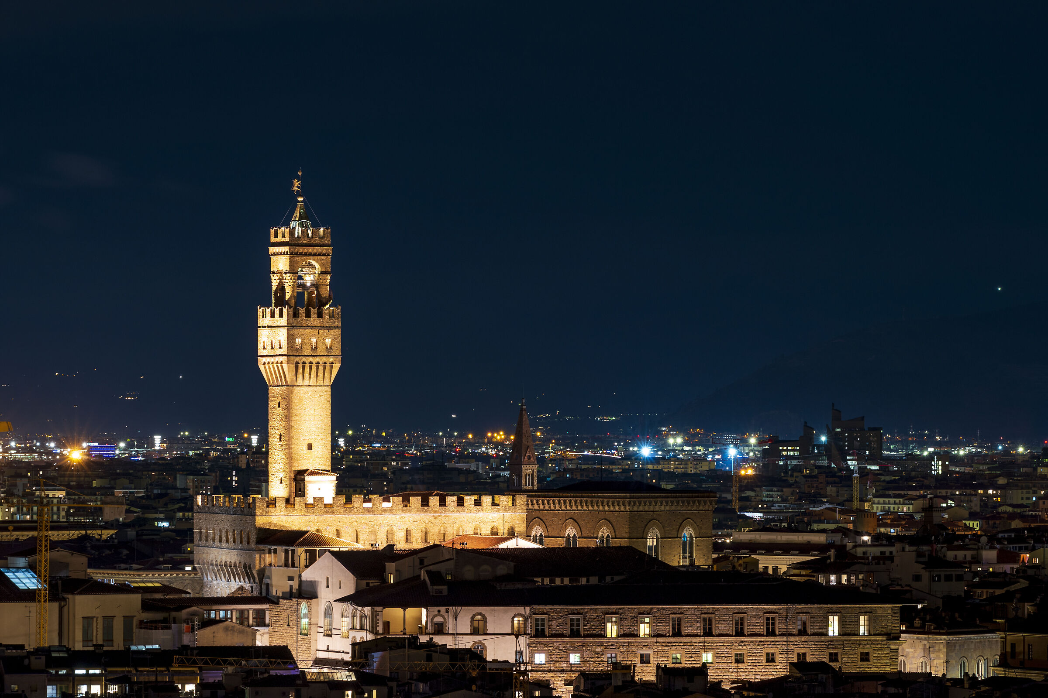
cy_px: 349
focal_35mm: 200
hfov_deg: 10.3
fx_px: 5822
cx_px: 524
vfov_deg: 6.9
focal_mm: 200
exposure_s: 15
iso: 100
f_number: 11
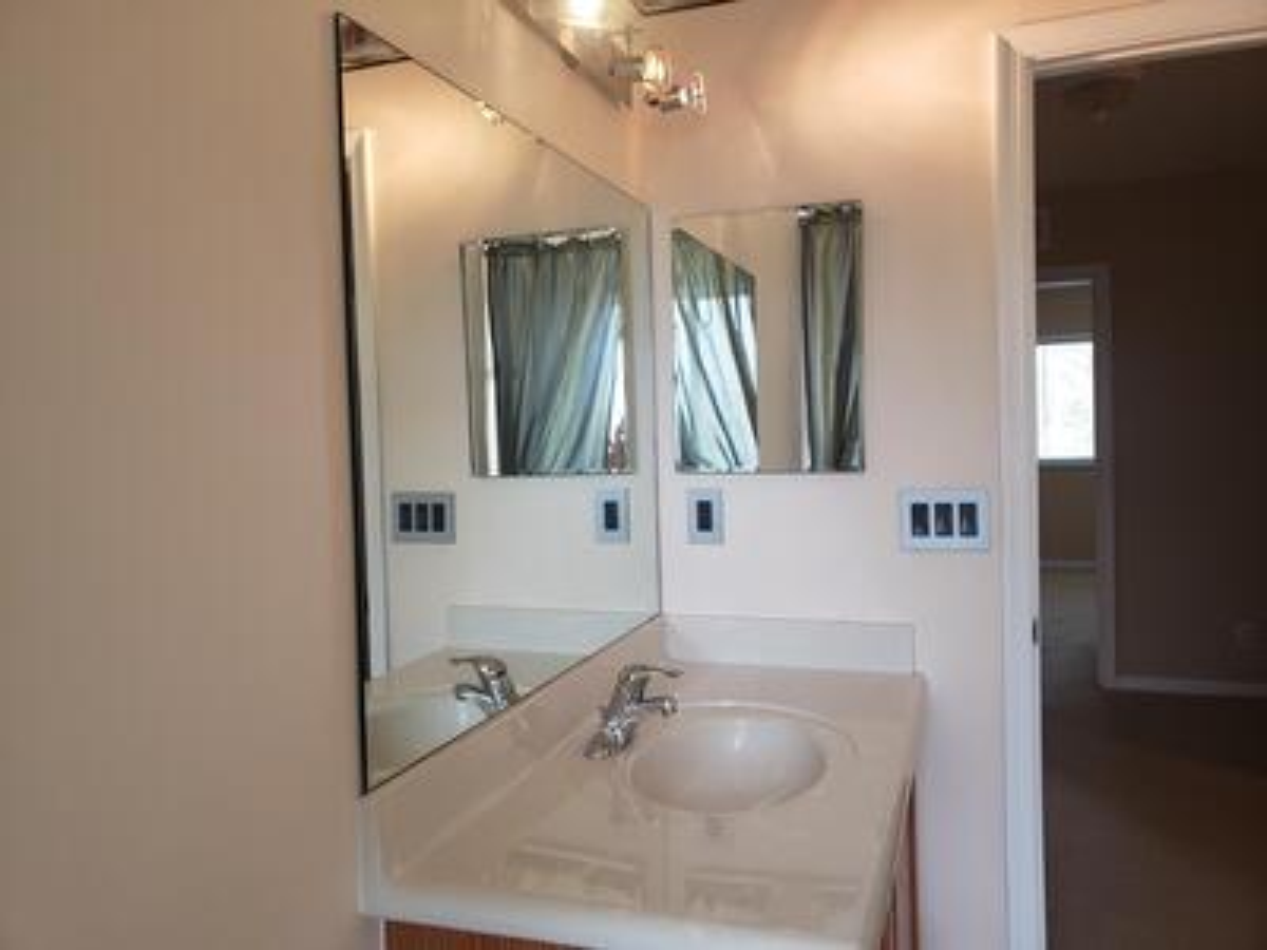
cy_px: 475
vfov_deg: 53.1
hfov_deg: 67.3
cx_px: 634
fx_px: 952
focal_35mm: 26
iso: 160
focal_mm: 4.3
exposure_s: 1/60
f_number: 2.4
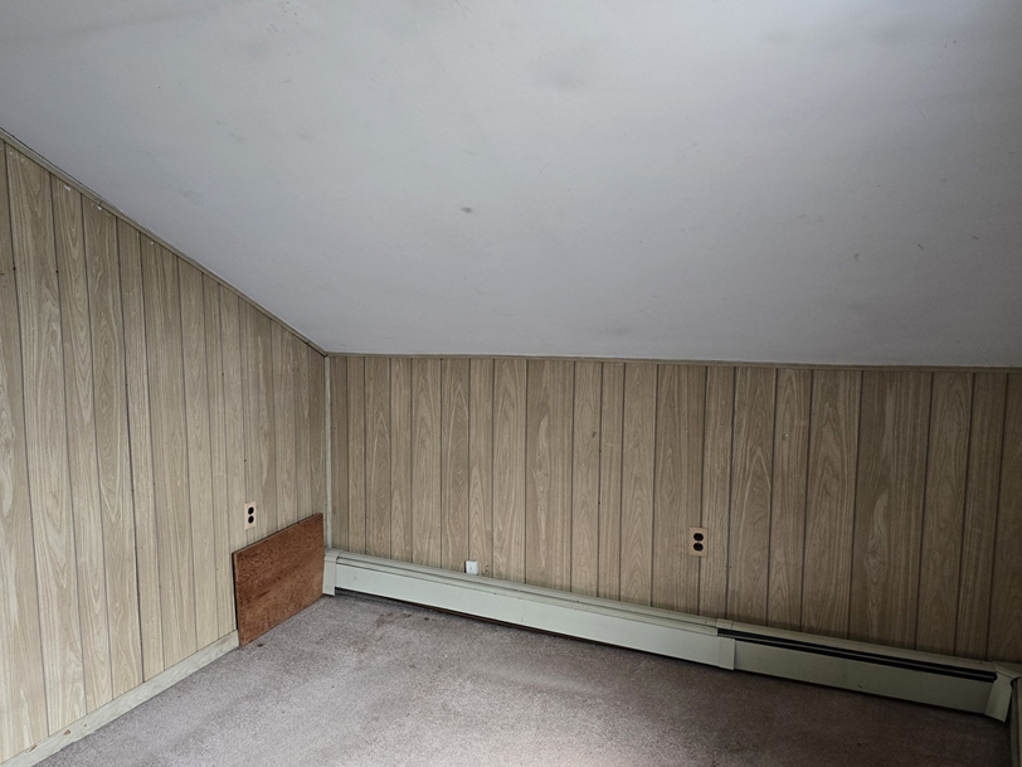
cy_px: 418
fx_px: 856
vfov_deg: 48.2
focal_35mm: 29
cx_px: 384
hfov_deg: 60.8
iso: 320
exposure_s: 1/120
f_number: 1.7
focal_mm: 6.3
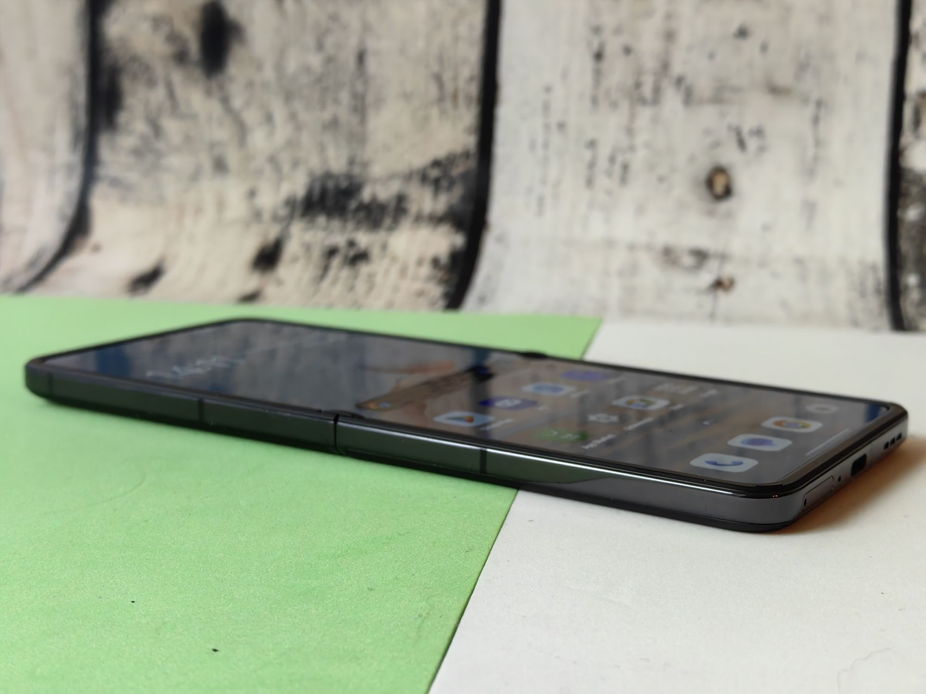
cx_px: 463
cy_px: 347
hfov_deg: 35.5
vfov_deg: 27.0
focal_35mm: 54
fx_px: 1445
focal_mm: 5.75
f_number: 2
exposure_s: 1/75
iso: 250
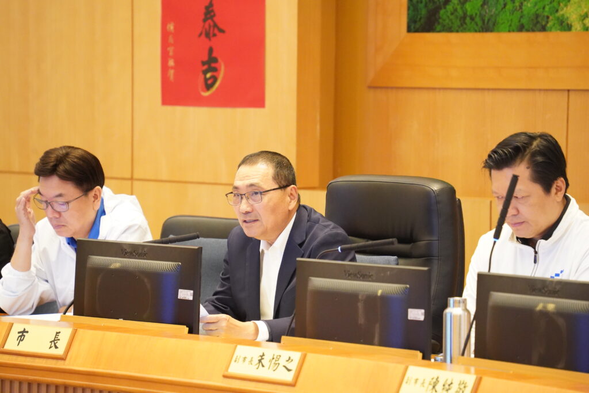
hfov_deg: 10.3
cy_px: 196
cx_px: 294
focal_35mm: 200
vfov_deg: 6.9
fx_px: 3272
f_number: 5.6
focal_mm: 200
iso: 12800
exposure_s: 1/125
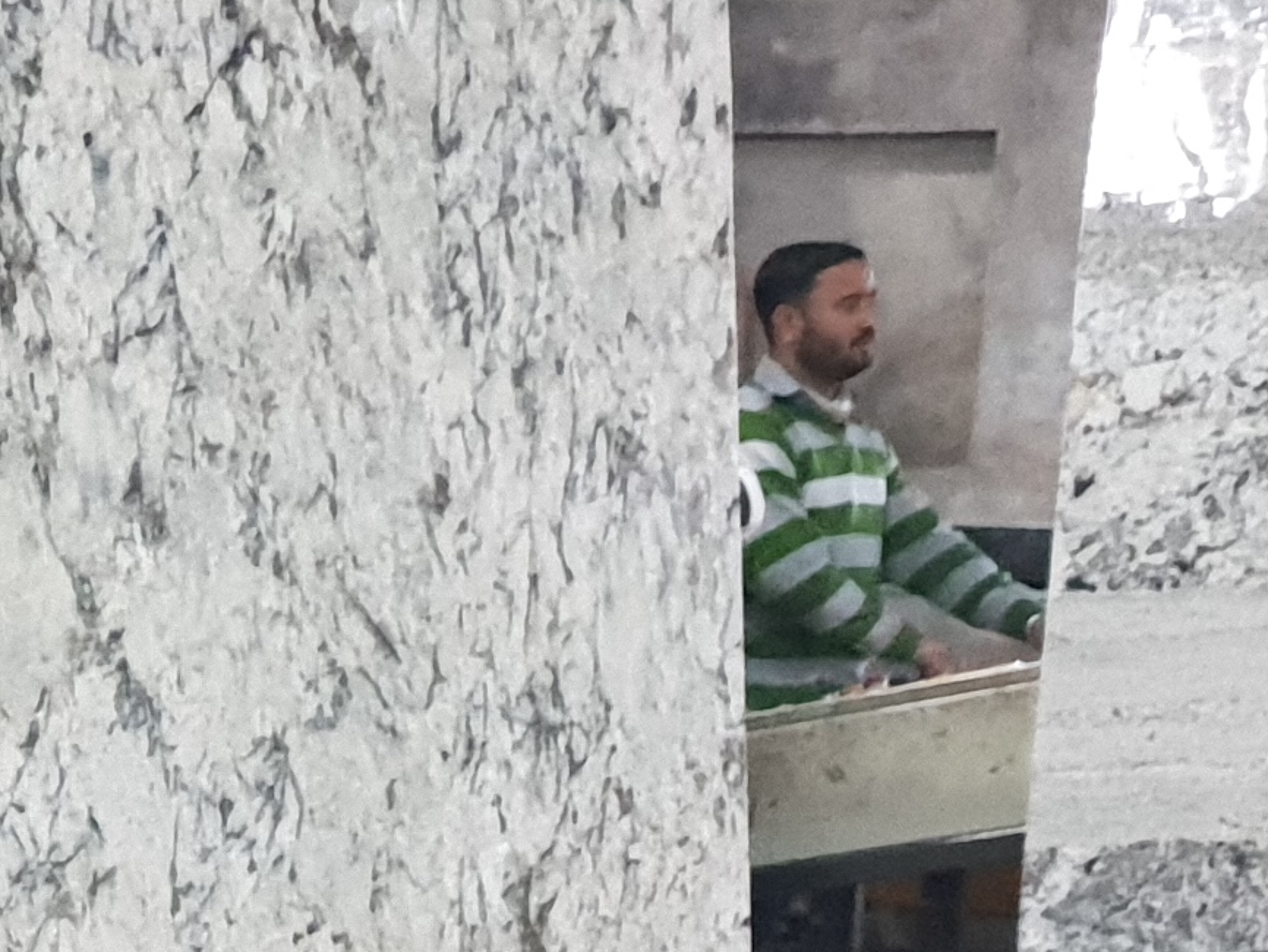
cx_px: -1179
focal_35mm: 121
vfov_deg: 12.0
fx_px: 4434
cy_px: 1129
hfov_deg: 14.0
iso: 320
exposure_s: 1/33
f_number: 1.5
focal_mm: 4.3
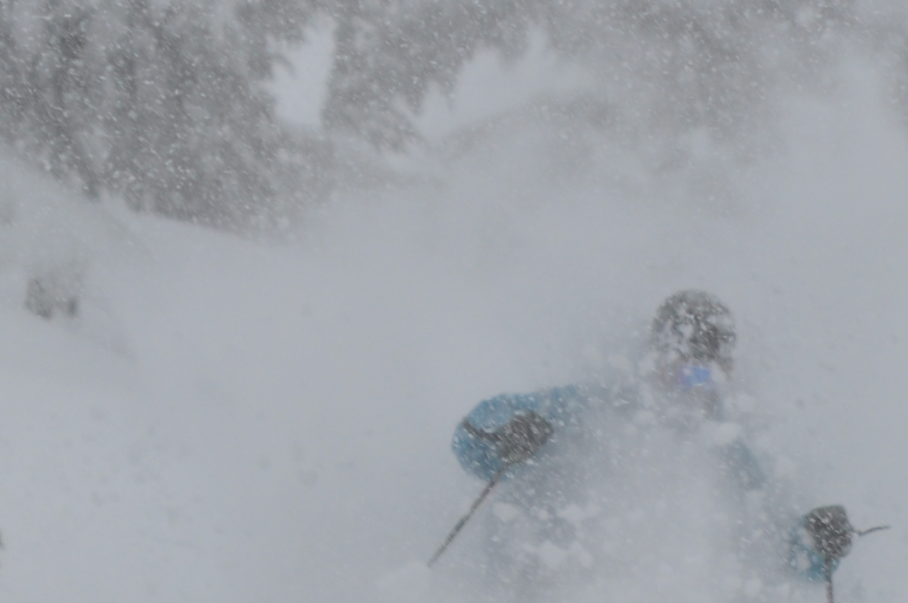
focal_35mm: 670
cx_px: 677
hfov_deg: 3.1
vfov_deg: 2.0
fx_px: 16867
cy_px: 716
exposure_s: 1/250
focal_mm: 135
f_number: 8
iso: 200
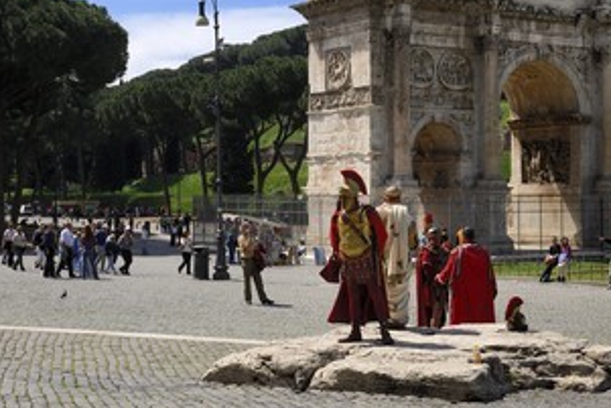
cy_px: 132
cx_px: 344
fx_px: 1138
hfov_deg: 30.0
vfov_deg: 20.3
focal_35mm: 67
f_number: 10
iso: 100
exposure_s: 1/125
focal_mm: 32
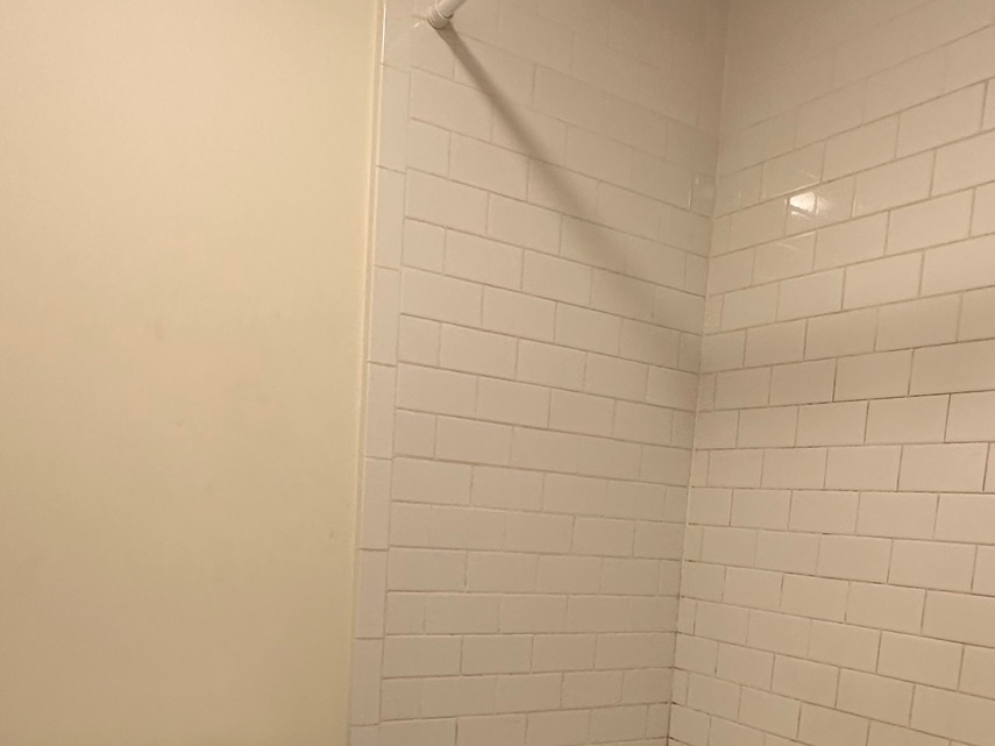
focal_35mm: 33
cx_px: 559
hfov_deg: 55.2
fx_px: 948
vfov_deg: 40.2
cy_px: 648
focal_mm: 2.22
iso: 160
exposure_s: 1/60
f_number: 2.2
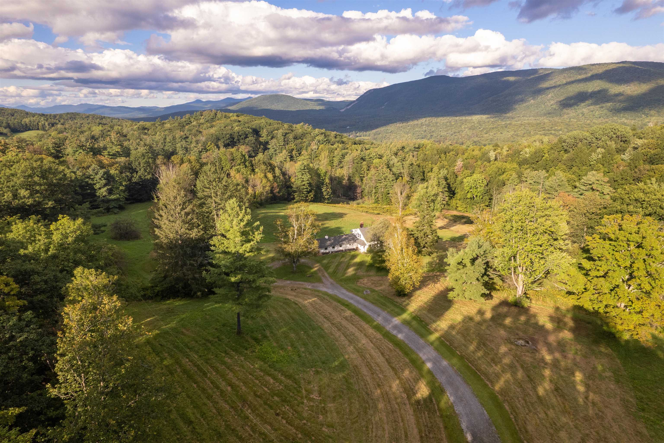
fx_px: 406
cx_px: 332
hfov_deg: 78.6
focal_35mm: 22
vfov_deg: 57.2
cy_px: 222
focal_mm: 8.38
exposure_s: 1/160
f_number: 2.8
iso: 100
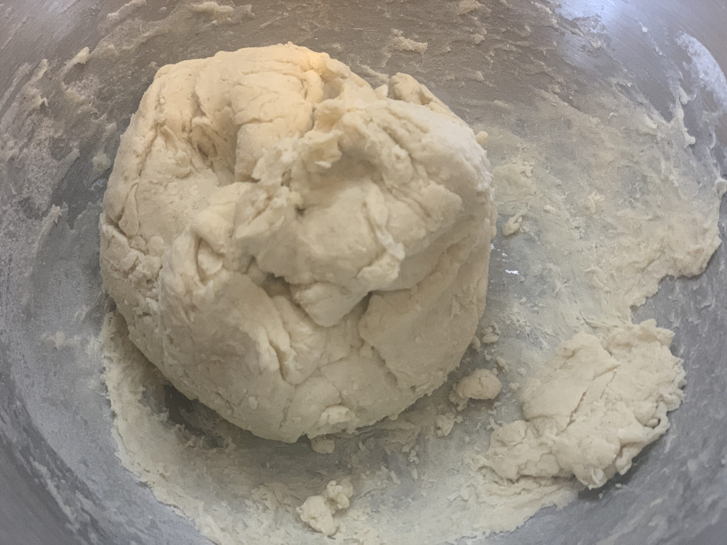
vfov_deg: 28.0
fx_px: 1092
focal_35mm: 52
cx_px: 364
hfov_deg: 36.8
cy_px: 272
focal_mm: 6
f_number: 2.4
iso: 200
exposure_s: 1/50
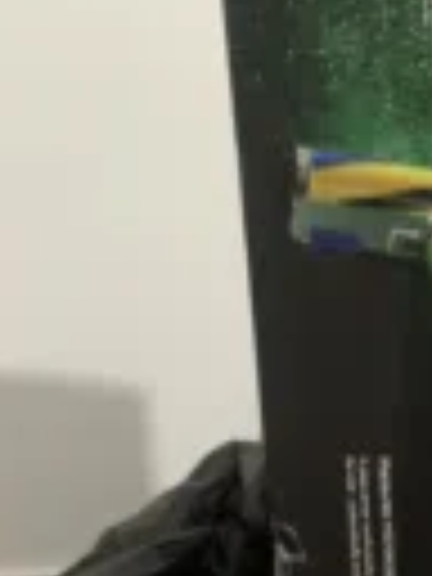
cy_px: 405
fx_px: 1348
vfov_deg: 24.0
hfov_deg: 17.7
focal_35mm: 81
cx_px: 454
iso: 800
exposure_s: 1/25
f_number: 1.8
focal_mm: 4.25
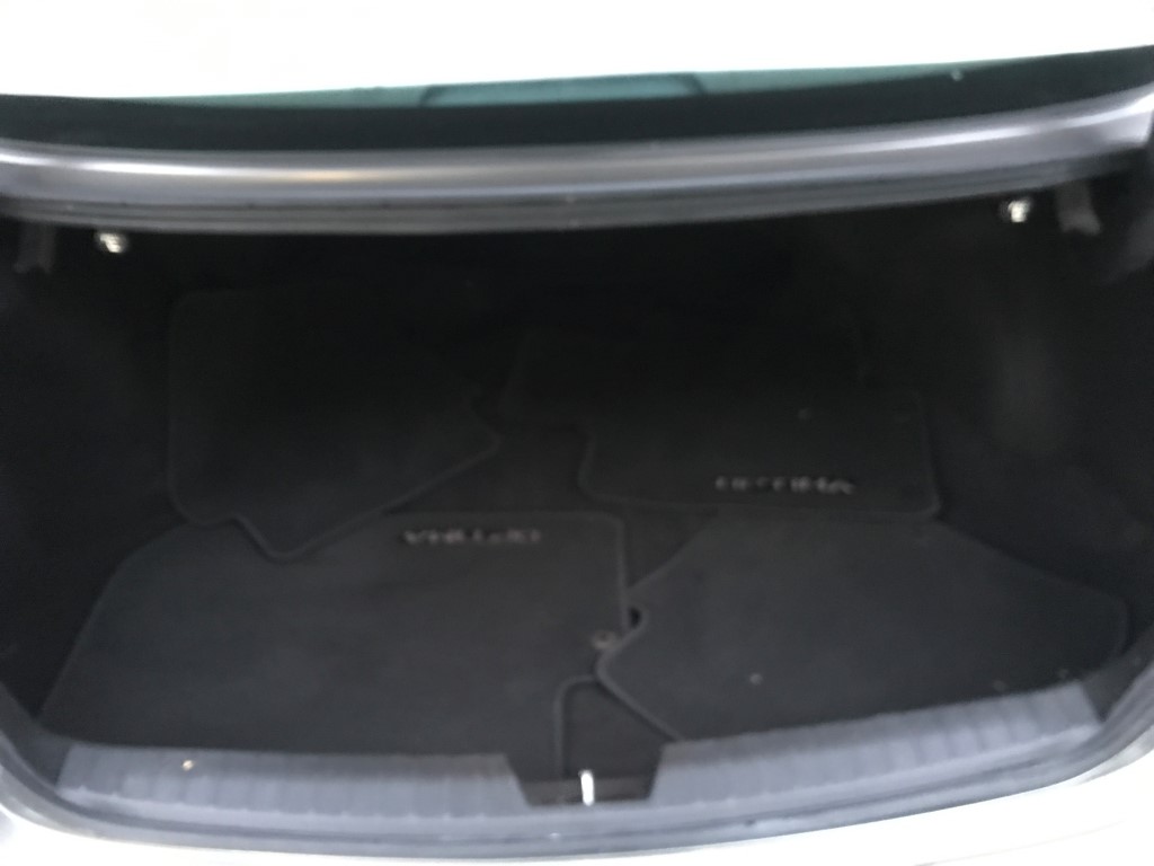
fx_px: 933
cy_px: 433
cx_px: 577
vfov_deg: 49.7
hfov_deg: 63.4
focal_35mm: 28
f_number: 1.8
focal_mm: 3.99
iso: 100
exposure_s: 1/4
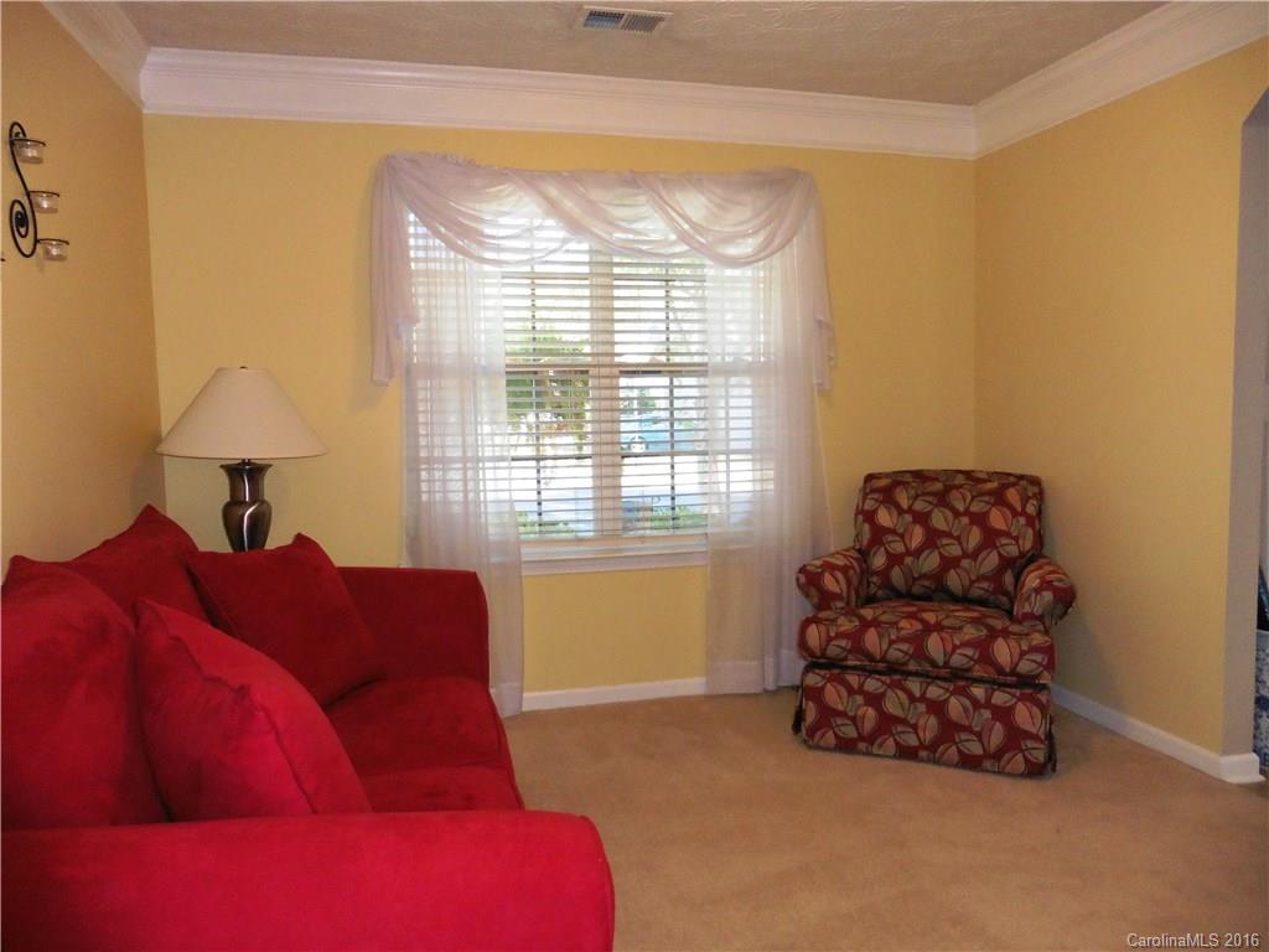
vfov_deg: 56.8
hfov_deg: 71.6
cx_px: 634
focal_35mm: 24
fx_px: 880
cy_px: 476
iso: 500
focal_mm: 4.3
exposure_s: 1/80
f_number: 3.3
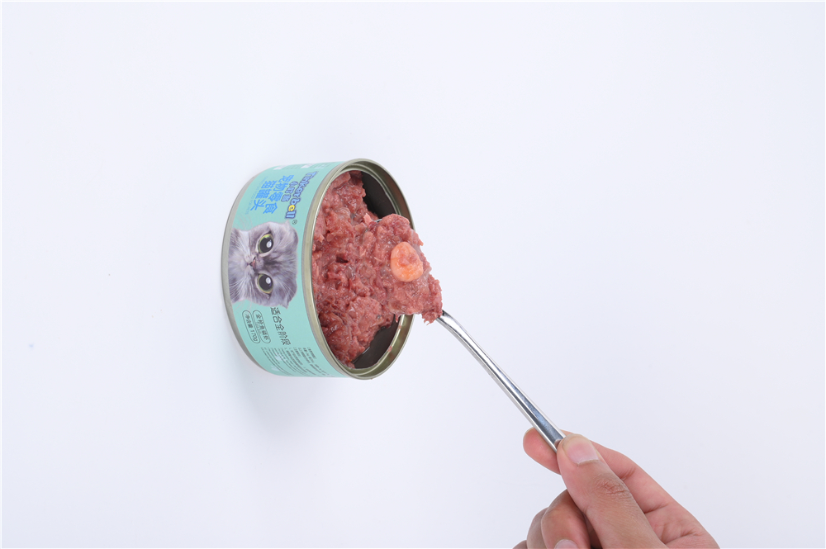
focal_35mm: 120
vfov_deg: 11.4
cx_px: 413
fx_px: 2751
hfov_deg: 17.1
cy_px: 274
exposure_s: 1/125
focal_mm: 120
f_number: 11
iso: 125
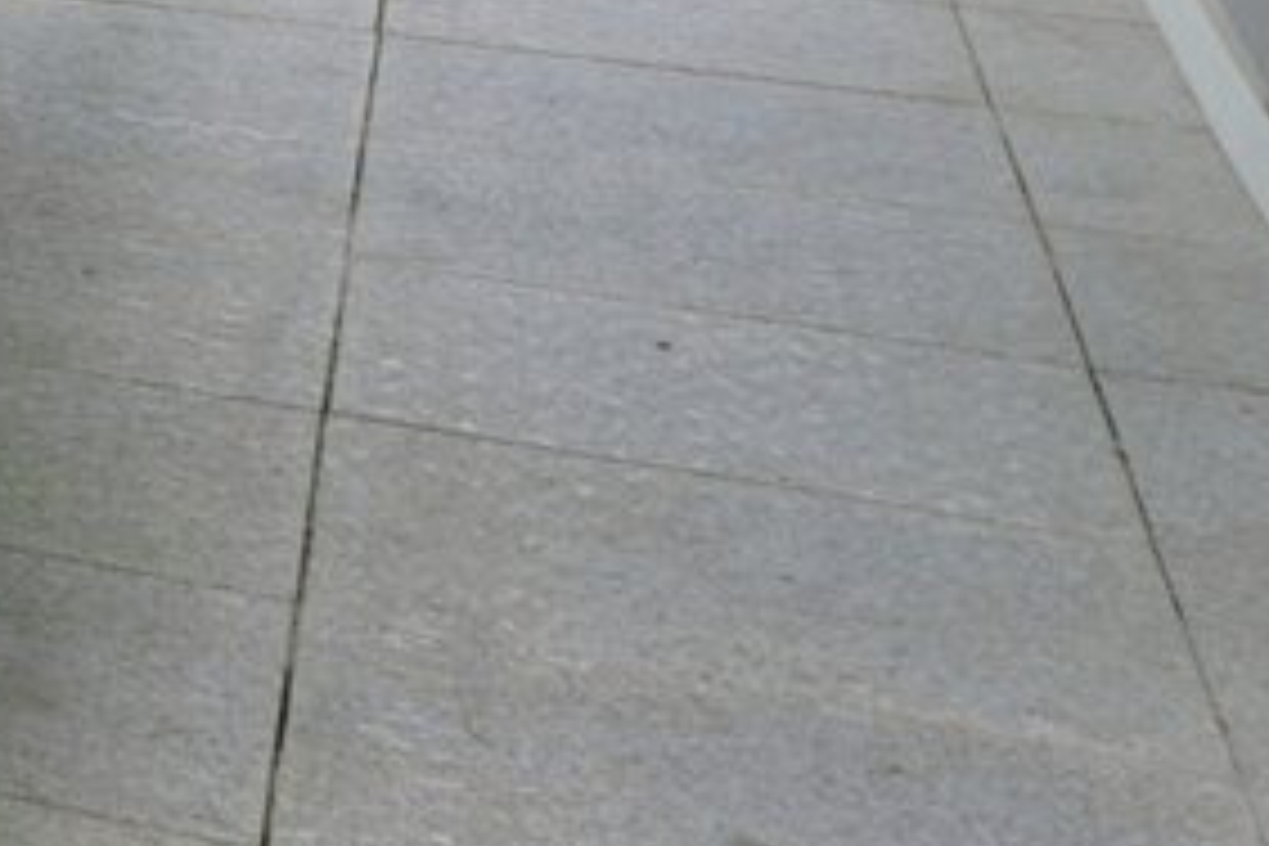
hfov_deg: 10.1
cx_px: -2943
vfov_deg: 10.5
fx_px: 4089
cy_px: -1019
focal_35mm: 116
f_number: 8
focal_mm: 16
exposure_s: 1/125
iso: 160
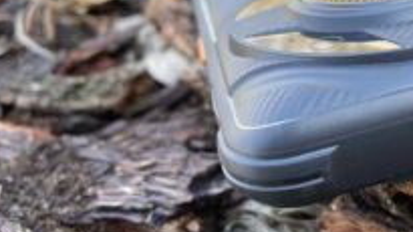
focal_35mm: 54
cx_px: 371
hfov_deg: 36.2
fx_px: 591
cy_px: 72
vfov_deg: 22.1
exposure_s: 1/121
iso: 64
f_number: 1.6
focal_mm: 4.2
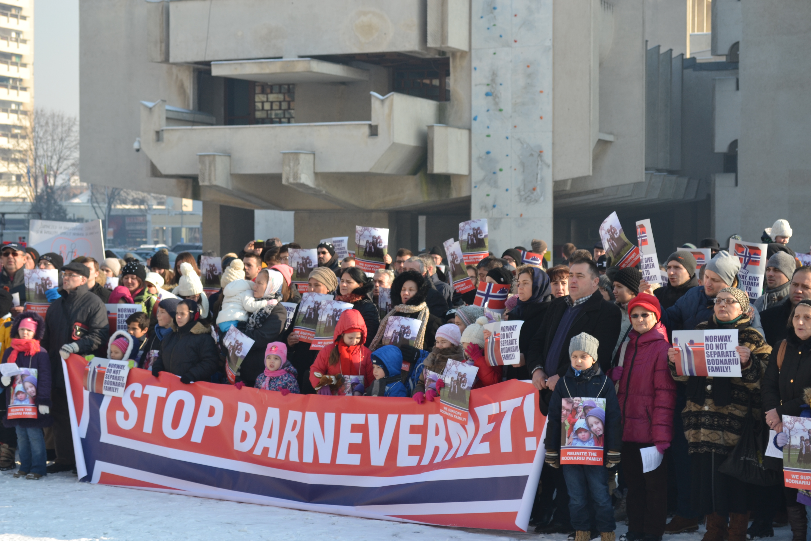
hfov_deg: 29.2
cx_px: 406
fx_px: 1554
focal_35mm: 69
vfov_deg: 19.7
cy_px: 270
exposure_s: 1/160
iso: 100
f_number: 5.6
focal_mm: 46
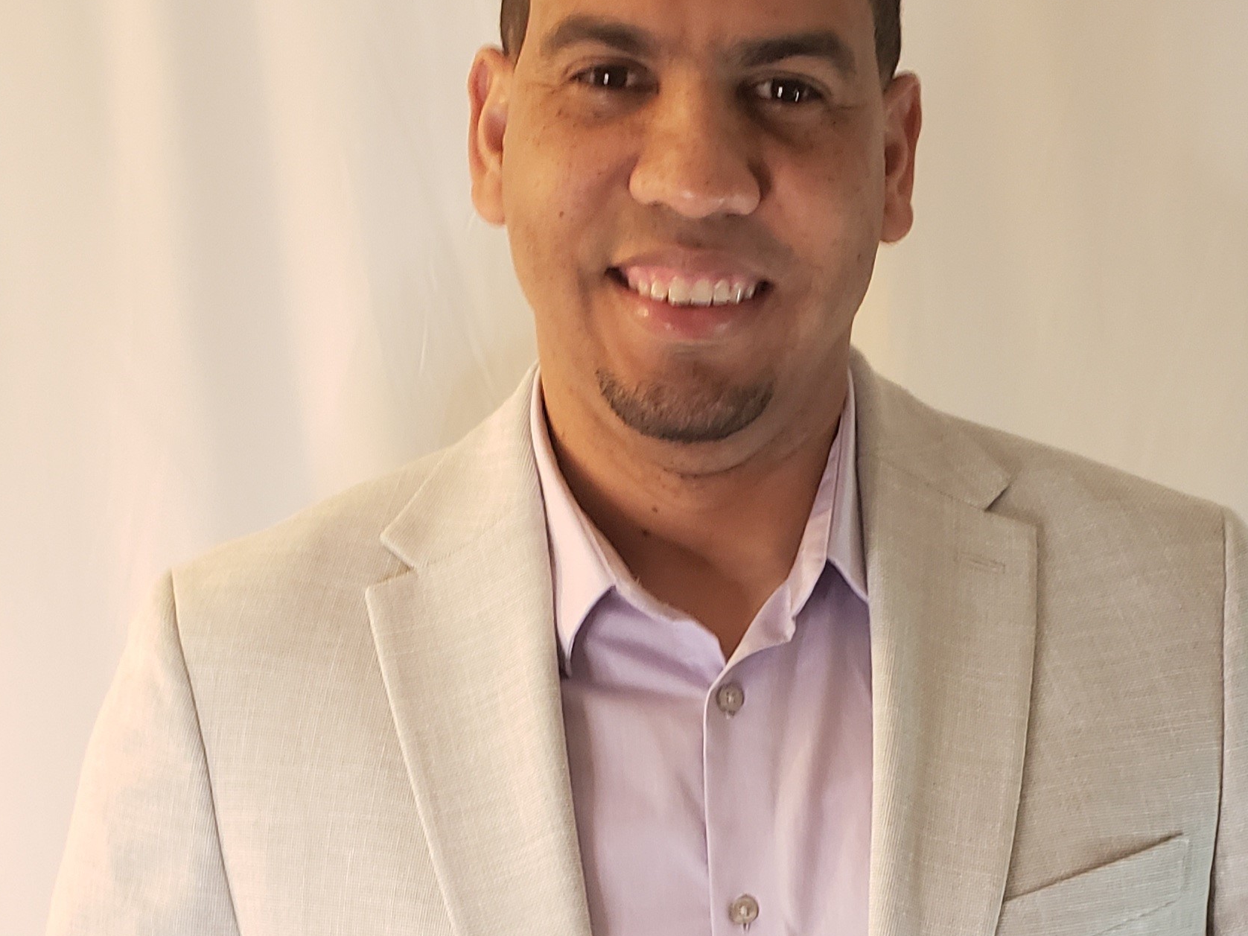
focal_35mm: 36
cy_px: 330
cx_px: 735
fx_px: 1298
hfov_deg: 51.1
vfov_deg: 39.3
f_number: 2.4
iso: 320
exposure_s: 1/24
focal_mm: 4.3
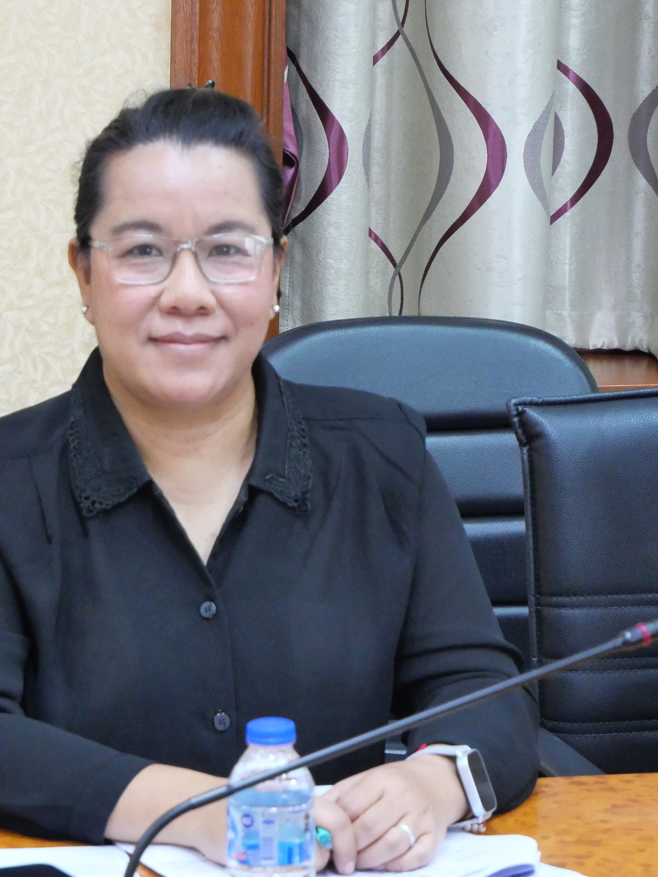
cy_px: 438
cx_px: 188
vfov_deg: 12.7
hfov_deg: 9.5
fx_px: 3954
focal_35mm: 156
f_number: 5.6
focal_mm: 52
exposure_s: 1/25
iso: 3200
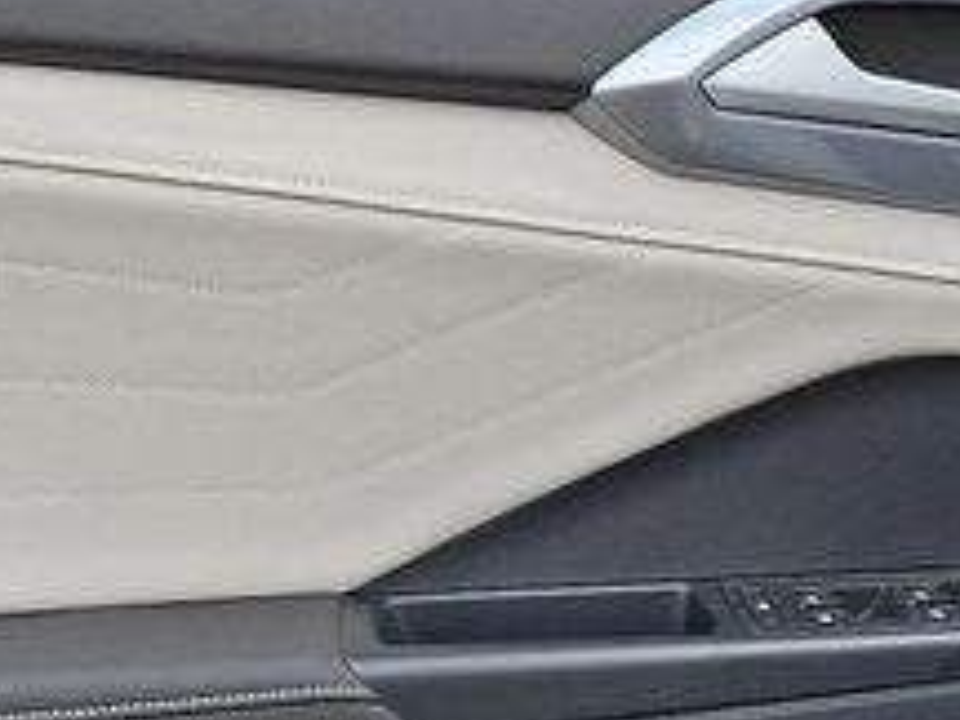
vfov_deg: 19.6
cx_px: 542
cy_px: 613
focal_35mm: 74
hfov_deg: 26.3
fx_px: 2052
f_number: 1.8
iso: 25
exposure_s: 1/182
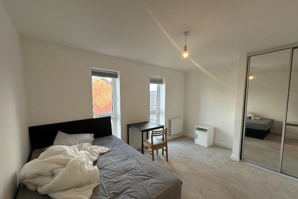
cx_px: 146
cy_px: 109
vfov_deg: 77.1
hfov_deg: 100.4
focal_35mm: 15
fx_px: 124
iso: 80
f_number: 2.2
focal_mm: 2.22
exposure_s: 1/100
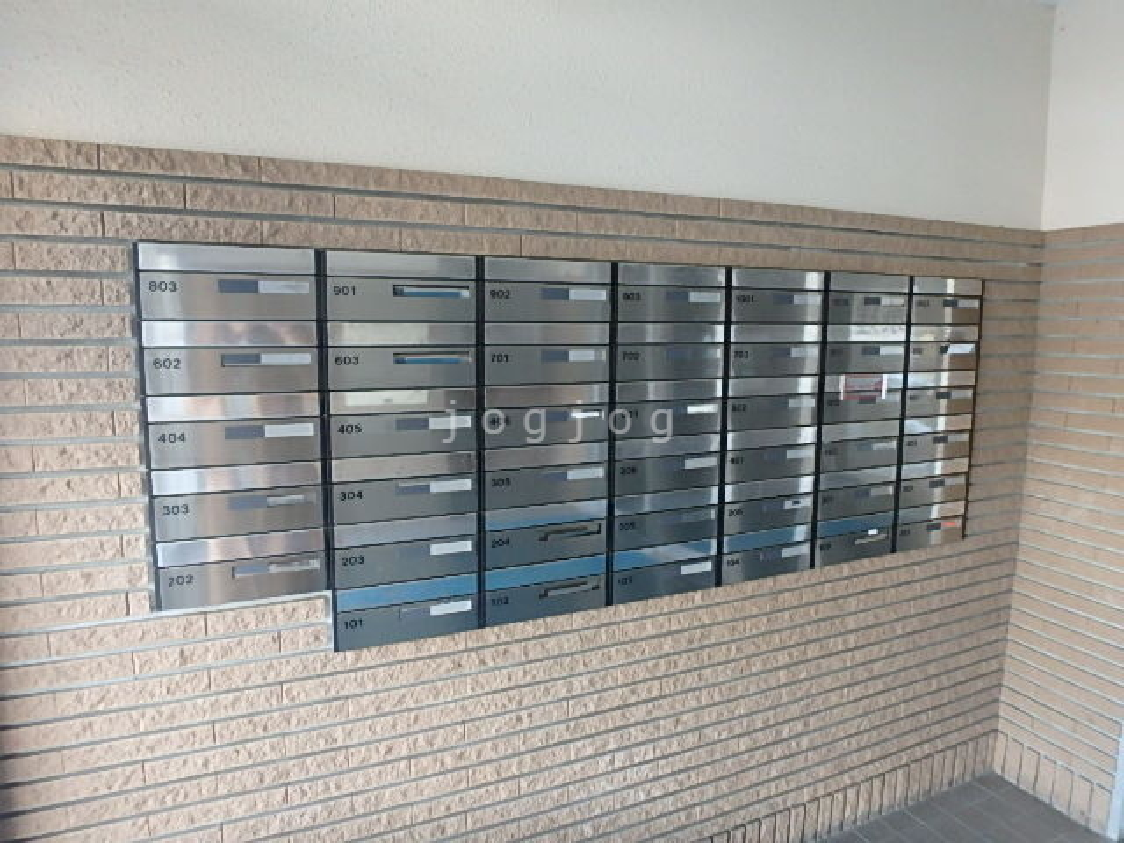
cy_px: 422
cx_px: 562
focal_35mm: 21
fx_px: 682
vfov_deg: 63.4
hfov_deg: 79.0
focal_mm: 3.7
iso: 640
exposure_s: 1/30
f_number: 3.5
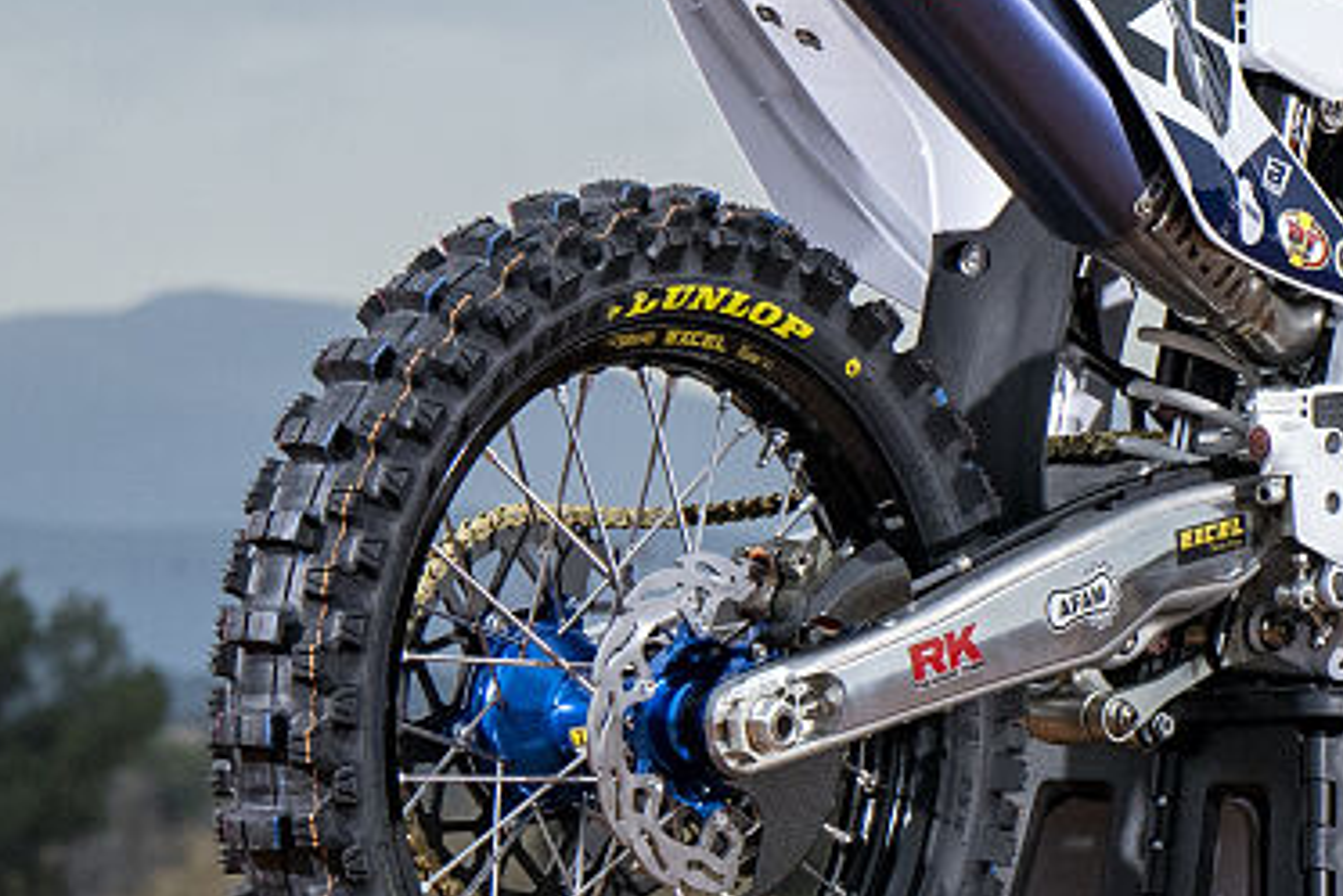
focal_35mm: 375
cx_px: 1426
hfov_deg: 5.5
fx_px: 13994
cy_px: 367
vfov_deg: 3.7
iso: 400
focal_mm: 79
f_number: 5.6
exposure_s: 1/800
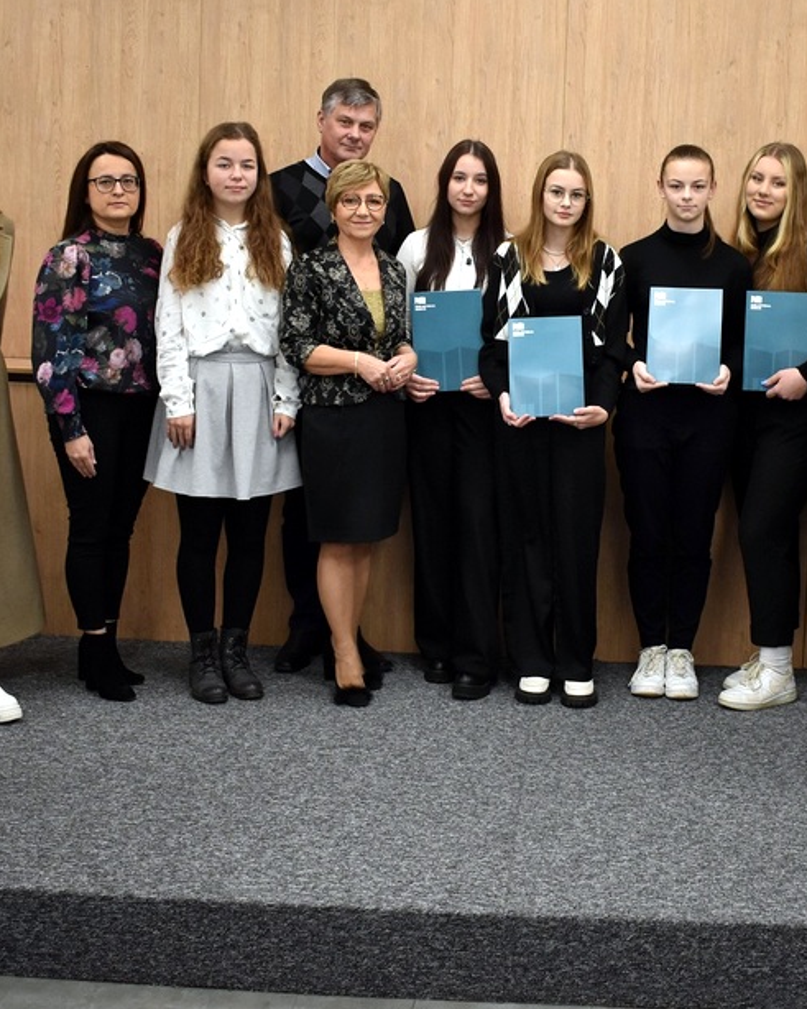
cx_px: 588
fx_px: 1642
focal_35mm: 55
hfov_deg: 27.3
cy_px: 378
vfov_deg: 34.0
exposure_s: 1/125
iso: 1000
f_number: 3.5
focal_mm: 20
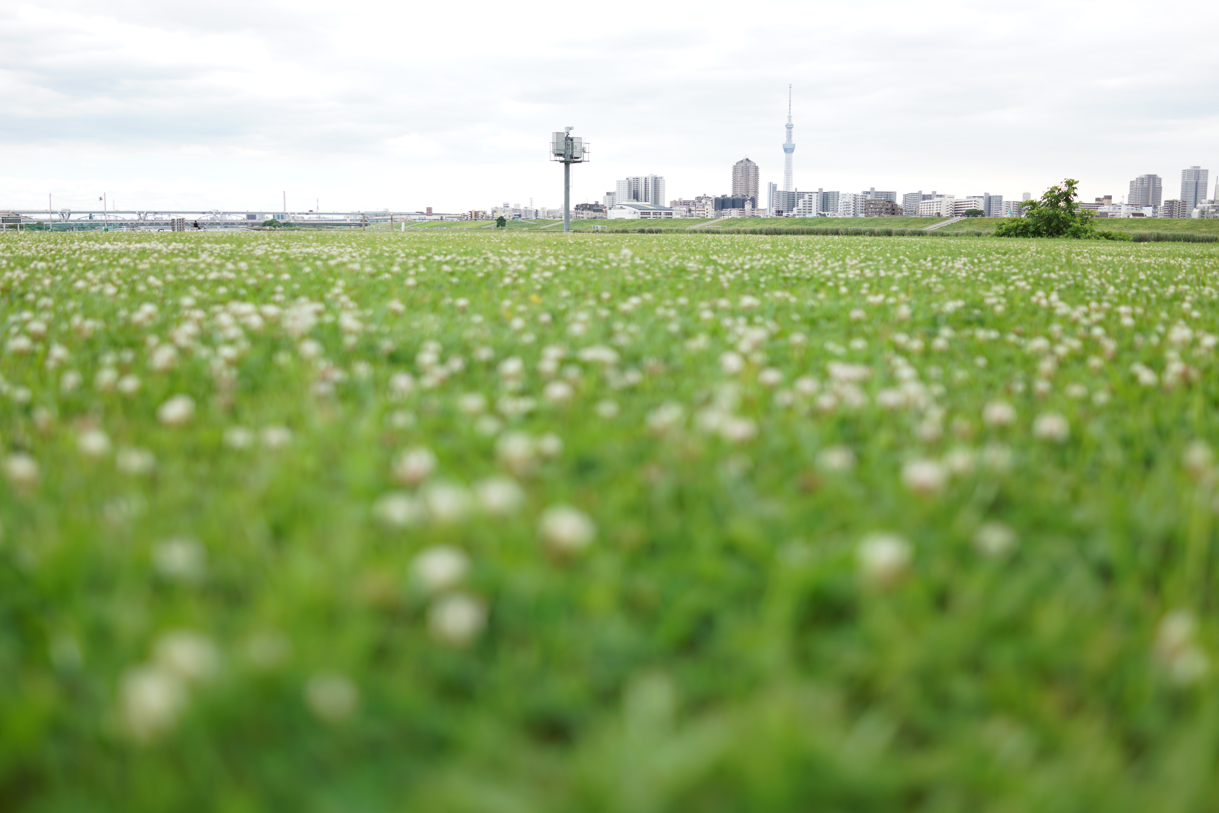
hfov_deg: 54.4
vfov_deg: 37.9
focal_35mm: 35
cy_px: 406
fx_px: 1185
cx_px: 610
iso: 100
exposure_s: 1/800
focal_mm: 35
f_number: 2
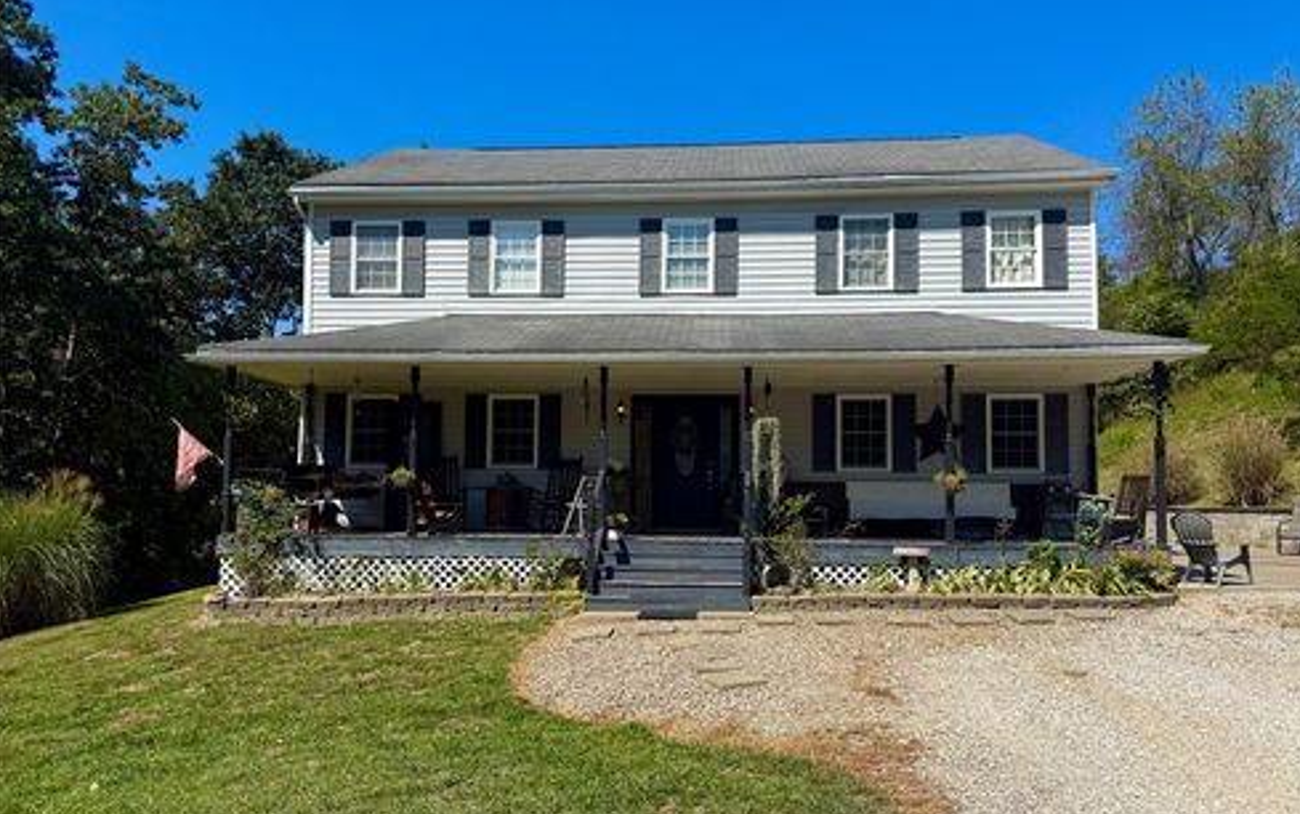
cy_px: 435
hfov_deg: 70.4
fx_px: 921
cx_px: 659
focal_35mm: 26
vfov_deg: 47.6
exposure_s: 1/5319
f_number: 1.78
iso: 80
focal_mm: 6.76
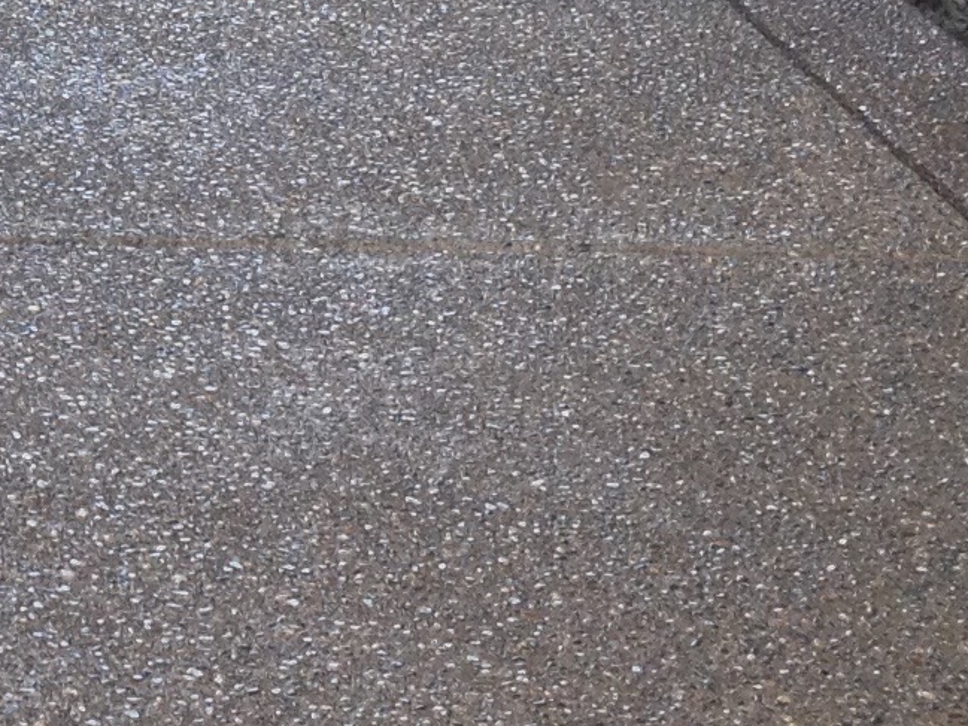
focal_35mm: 176
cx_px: -640
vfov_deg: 8.4
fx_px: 4923
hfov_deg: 10.7
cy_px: 61
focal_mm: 4.28
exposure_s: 1/223
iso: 50
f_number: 2.4
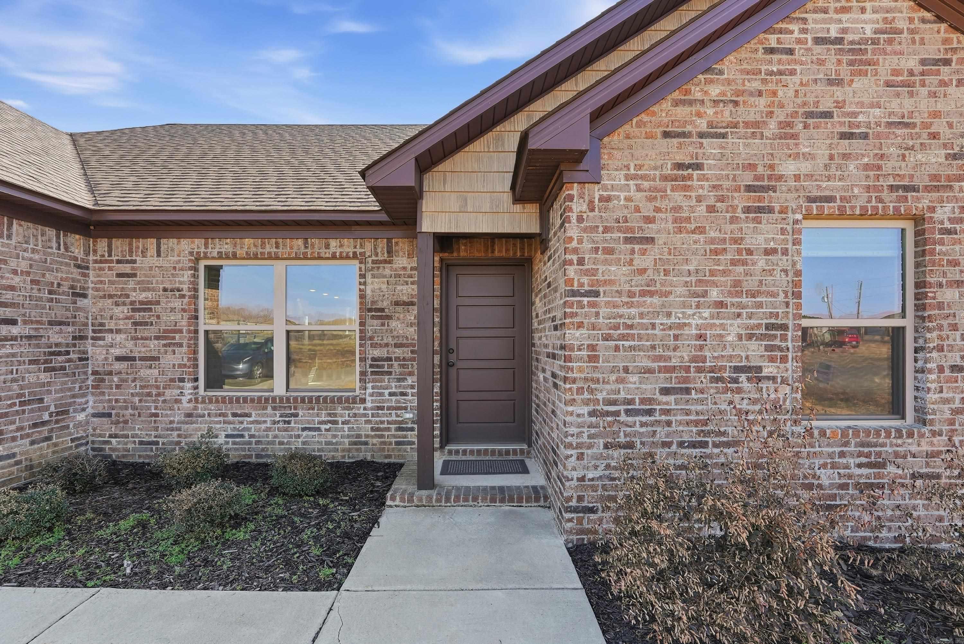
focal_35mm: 16
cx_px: 482
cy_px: 322
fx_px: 429
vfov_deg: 73.8
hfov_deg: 96.7
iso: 250
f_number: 9
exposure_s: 1/320
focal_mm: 16
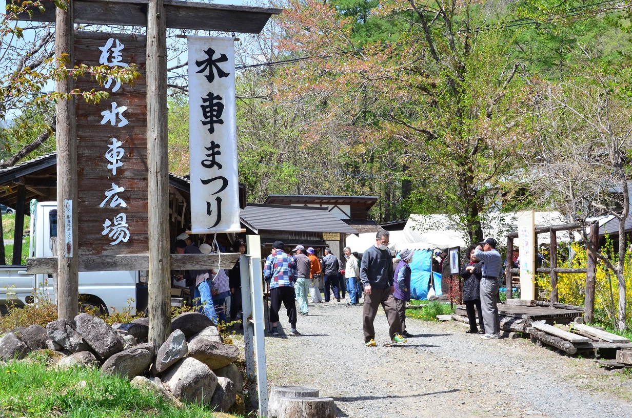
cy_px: 209
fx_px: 946
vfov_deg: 25.0
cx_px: 316
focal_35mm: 54
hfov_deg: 36.9
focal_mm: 36
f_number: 13
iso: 1600
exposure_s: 1/640
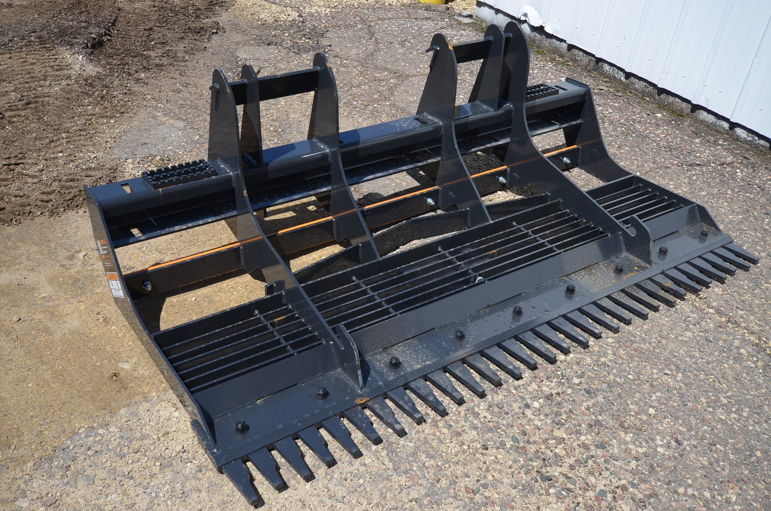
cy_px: 256
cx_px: 386
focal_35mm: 36
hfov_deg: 53.2
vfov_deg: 36.7
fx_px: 769
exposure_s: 1/250
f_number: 8
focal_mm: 24
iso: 110
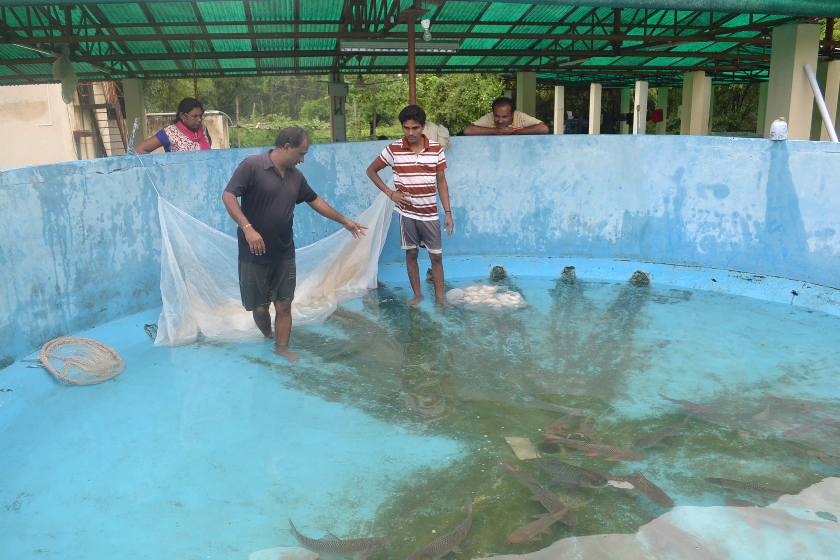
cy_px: 280
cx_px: 420
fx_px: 630
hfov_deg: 67.4
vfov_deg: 47.9
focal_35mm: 27
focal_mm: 18
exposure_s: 1/125
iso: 100
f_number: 5.6
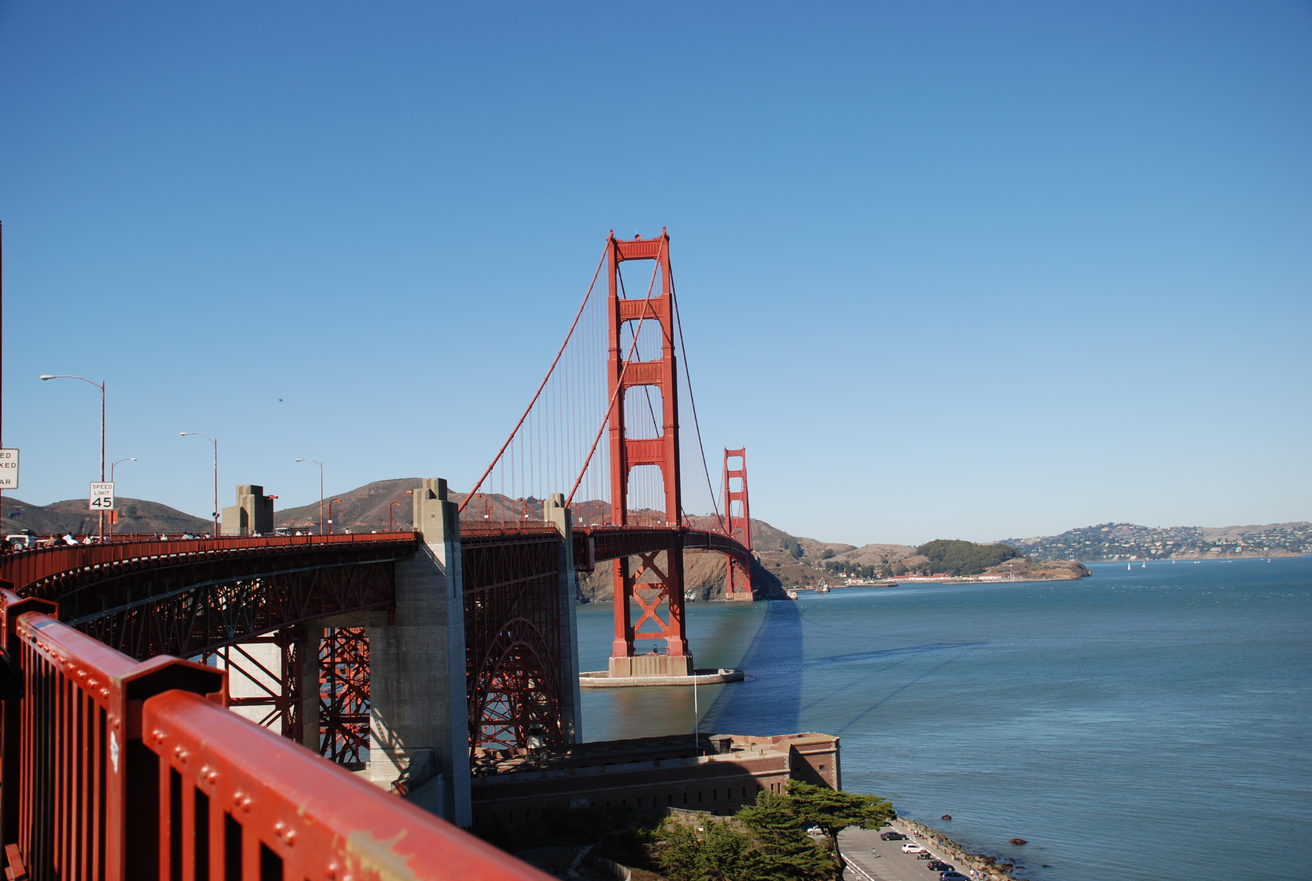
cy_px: 440
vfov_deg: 37.0
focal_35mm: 36
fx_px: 1315
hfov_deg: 53.0
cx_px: 656
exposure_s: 1/800
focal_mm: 24
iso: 100
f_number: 4
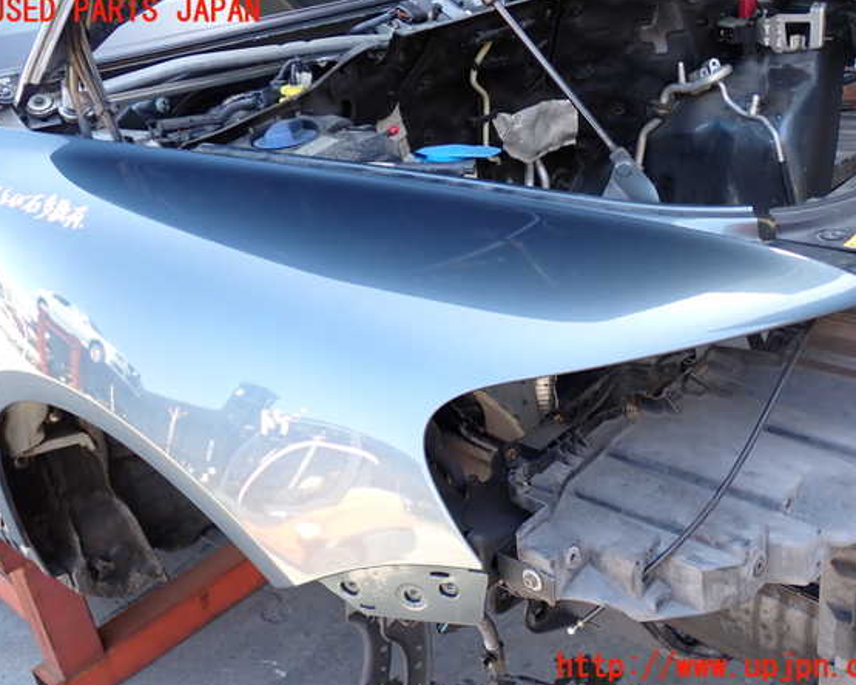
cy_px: 339
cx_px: 443
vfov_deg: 39.2
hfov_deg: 47.9
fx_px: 963
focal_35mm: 38
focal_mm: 6.37
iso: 125
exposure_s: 1/80
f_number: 2.5
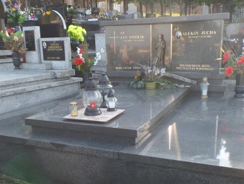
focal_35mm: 38
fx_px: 268
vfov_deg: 37.5
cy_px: 116
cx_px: 121
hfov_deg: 48.9
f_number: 3.5
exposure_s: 1/90
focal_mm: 4.1
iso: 100
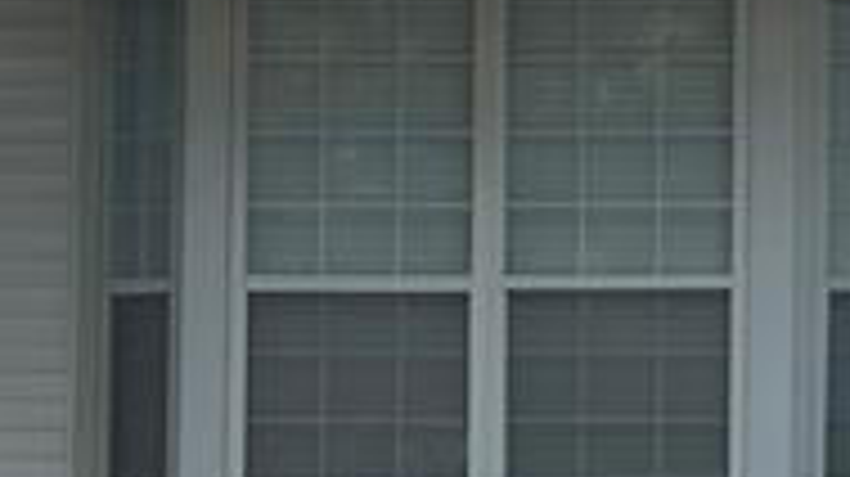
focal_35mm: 307
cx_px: 2010
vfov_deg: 3.9
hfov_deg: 6.7
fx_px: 6914
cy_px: 216
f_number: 1.6
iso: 40
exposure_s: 1/2105
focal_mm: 5.96
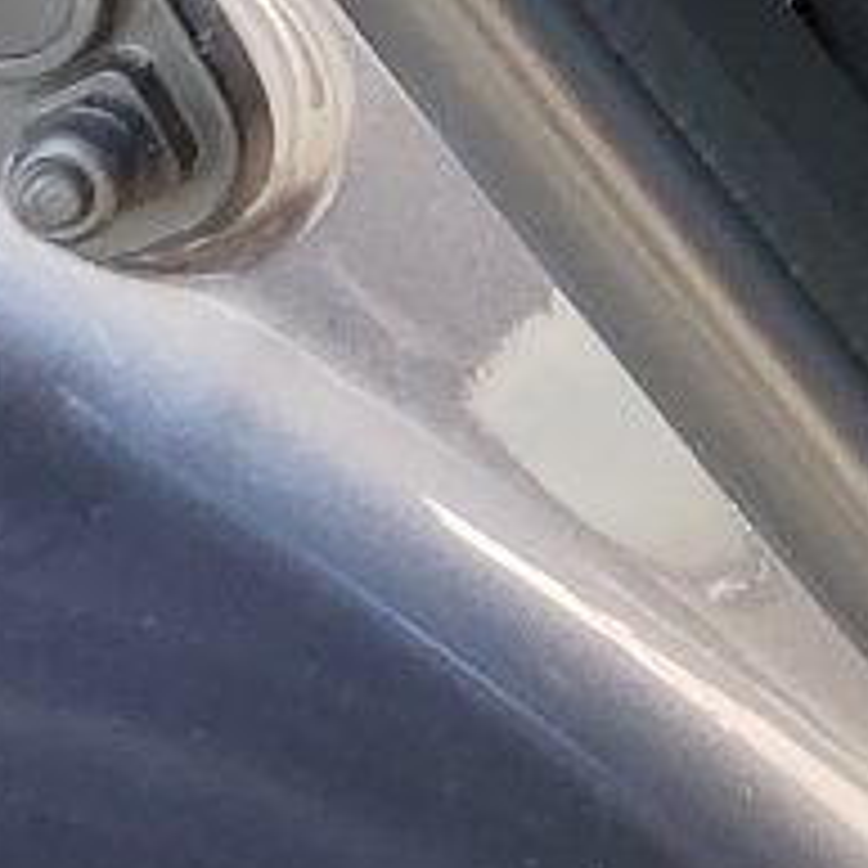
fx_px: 5419
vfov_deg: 7.9
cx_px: 2631
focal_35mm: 191
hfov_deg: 7.9
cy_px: -1696
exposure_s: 1/161
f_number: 1.5
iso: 50
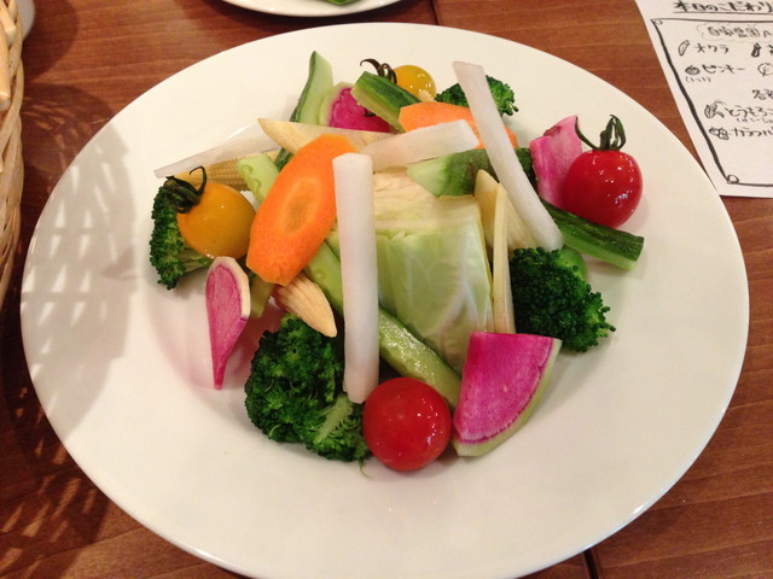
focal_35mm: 33
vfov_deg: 42.9
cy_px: 290
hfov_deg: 55.4
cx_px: 386
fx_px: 737
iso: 200
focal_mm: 4.13
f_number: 2.4
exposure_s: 1/20
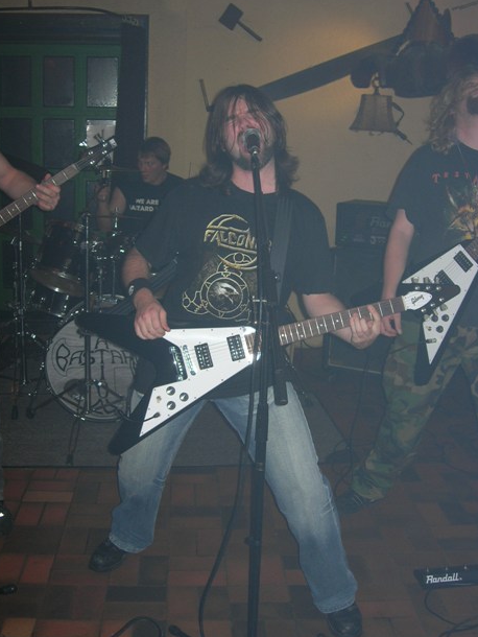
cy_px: 312
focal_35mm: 43
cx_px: 237
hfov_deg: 33.6
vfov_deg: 43.8
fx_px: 791
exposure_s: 1/60.1
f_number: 2.9
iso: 64
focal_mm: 8.5
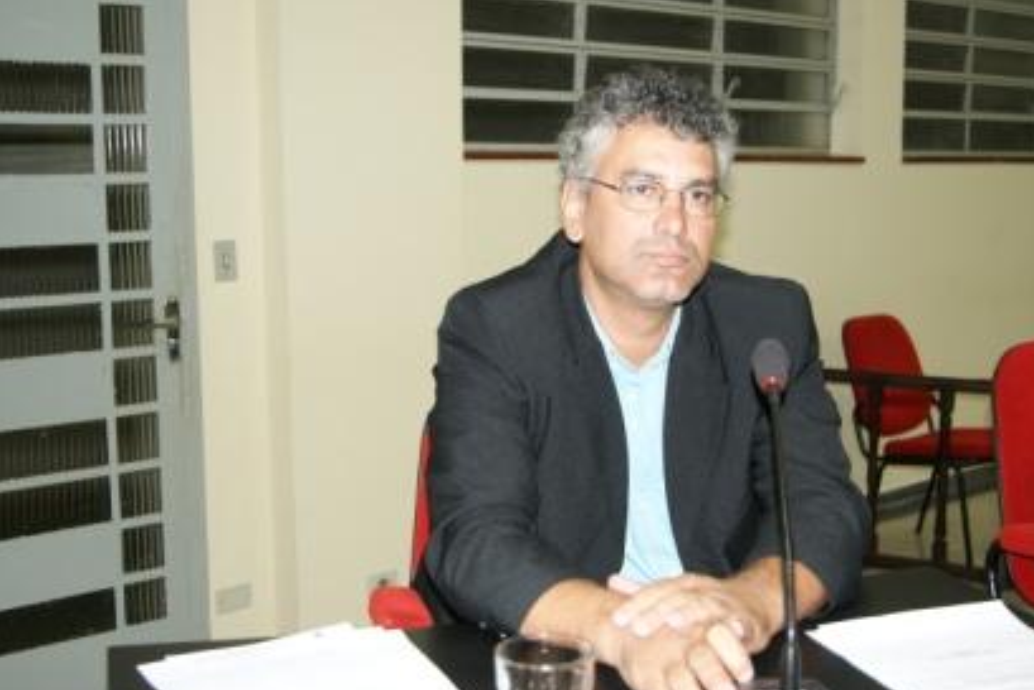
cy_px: 370
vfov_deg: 29.3
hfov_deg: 42.7
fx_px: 1322
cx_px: 559
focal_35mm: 46
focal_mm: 28
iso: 400
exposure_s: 1/60
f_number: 4.5
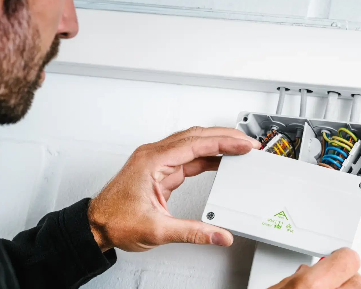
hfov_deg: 12.4
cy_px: 178
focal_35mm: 155
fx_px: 1656
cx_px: 282
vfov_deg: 10.0
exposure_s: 1/80
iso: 400
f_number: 9
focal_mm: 105
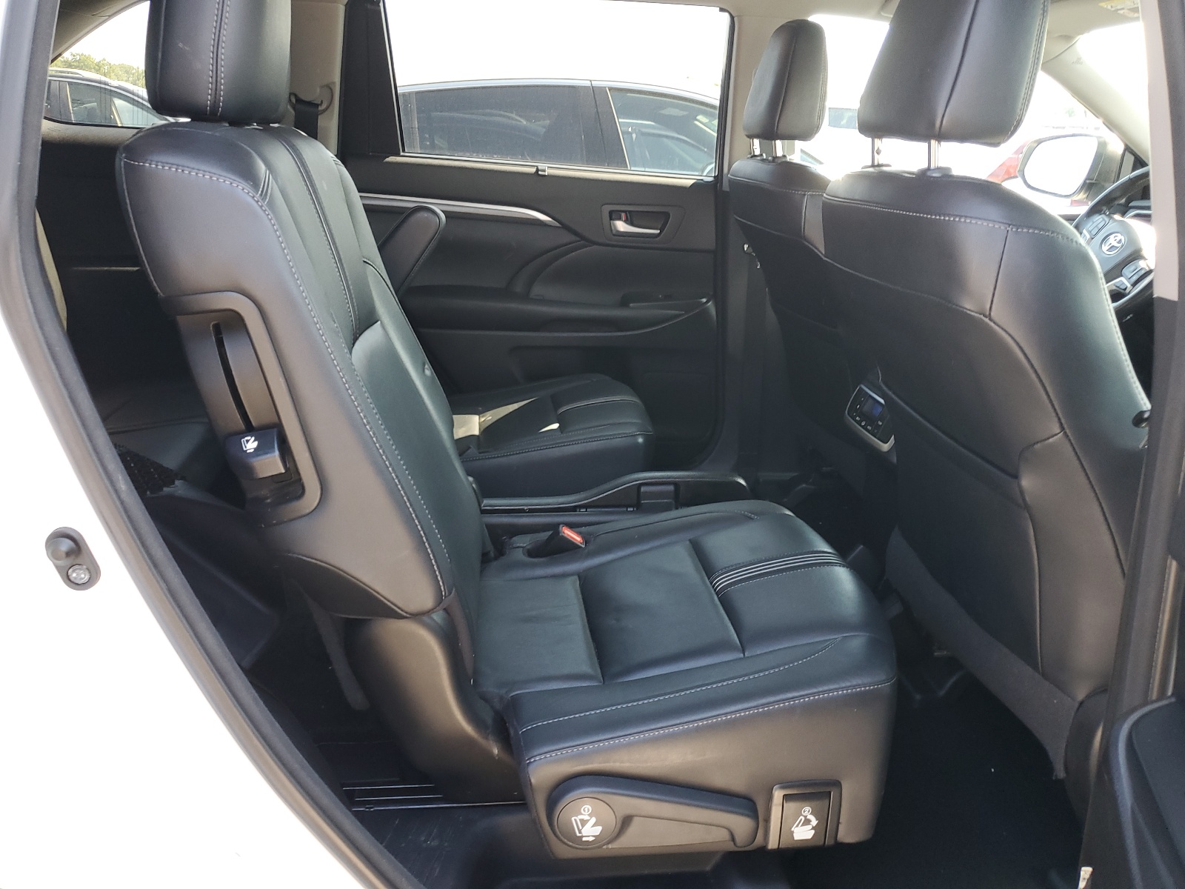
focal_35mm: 26
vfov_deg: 53.1
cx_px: 592
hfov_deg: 67.3
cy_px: 444
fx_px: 890
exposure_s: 1/120
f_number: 1.5
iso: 65
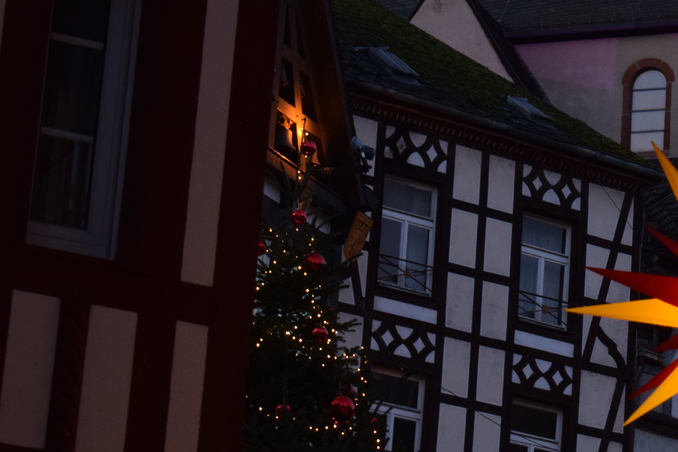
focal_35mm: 160
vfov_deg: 8.6
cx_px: 706
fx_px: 3013
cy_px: 183
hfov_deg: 12.7
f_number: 5.3
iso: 720
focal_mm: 48
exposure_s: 1/80
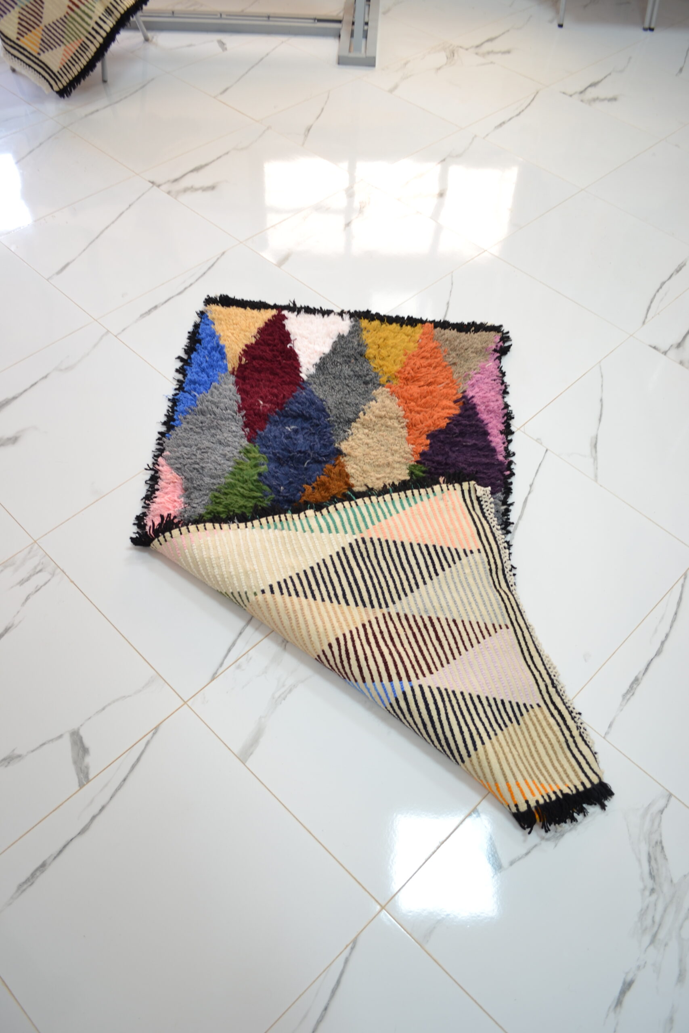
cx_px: 344
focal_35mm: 27
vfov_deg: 67.4
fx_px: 775
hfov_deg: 47.9
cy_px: 516
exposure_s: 1/10
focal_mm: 18
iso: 100
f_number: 3.5
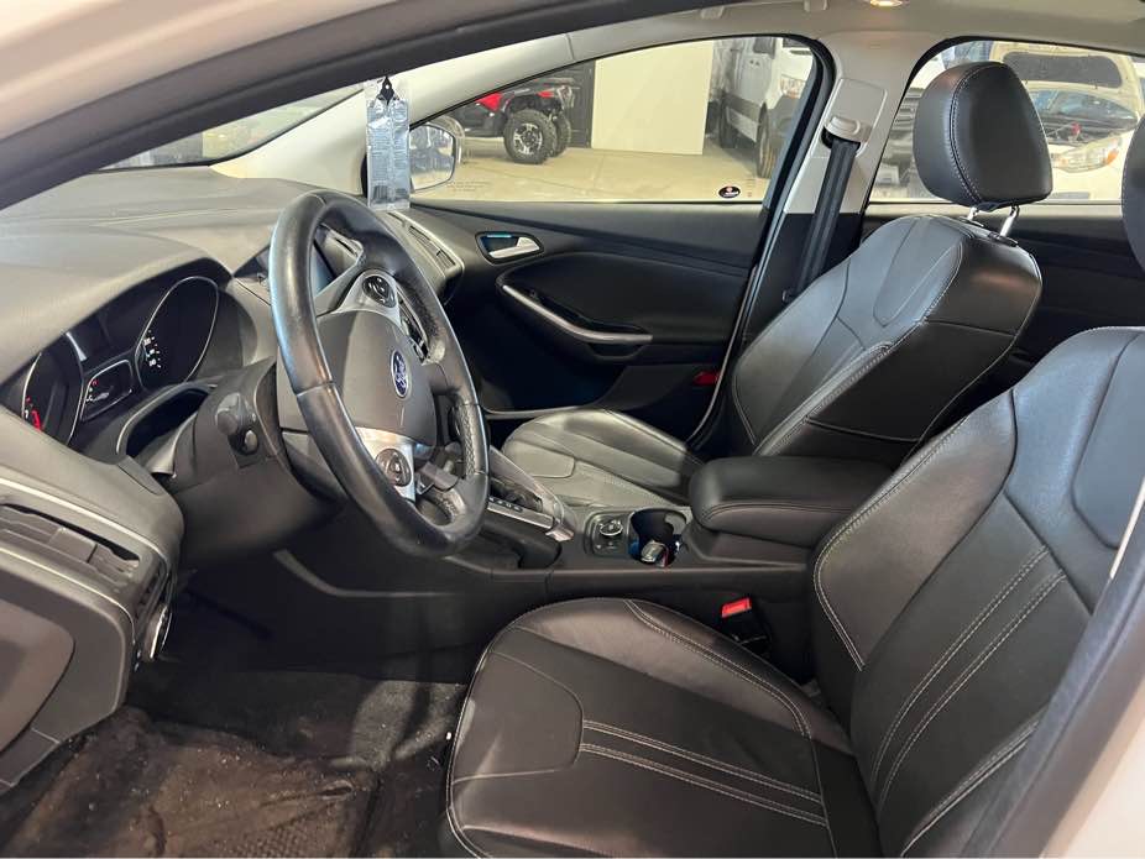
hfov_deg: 67.3
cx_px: 572
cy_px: 430
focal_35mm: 26
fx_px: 860
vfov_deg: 53.1
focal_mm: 5.7
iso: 500
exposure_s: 1/60
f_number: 1.5
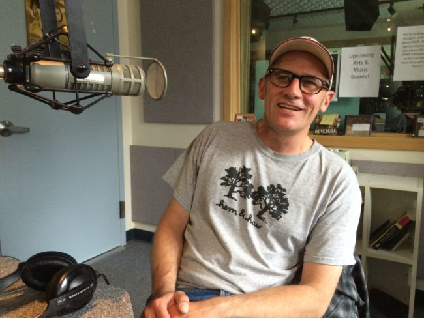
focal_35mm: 29
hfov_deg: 61.6
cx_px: 212
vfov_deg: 48.3
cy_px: 159
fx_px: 355
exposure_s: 1/30
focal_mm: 4.15
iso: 200
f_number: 2.2
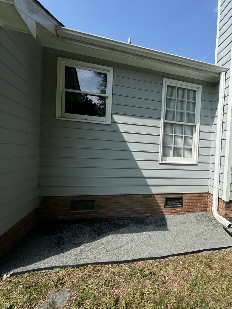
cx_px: 166
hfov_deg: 65.6
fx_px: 170
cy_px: 157
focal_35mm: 19
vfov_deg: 84.7
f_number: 2.2
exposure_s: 1/1709
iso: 50
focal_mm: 2.22
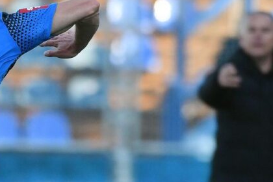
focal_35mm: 1051
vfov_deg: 1.3
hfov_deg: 2.0
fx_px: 7969
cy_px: 208
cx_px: -14
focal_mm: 350
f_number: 5
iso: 800
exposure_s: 1/1600
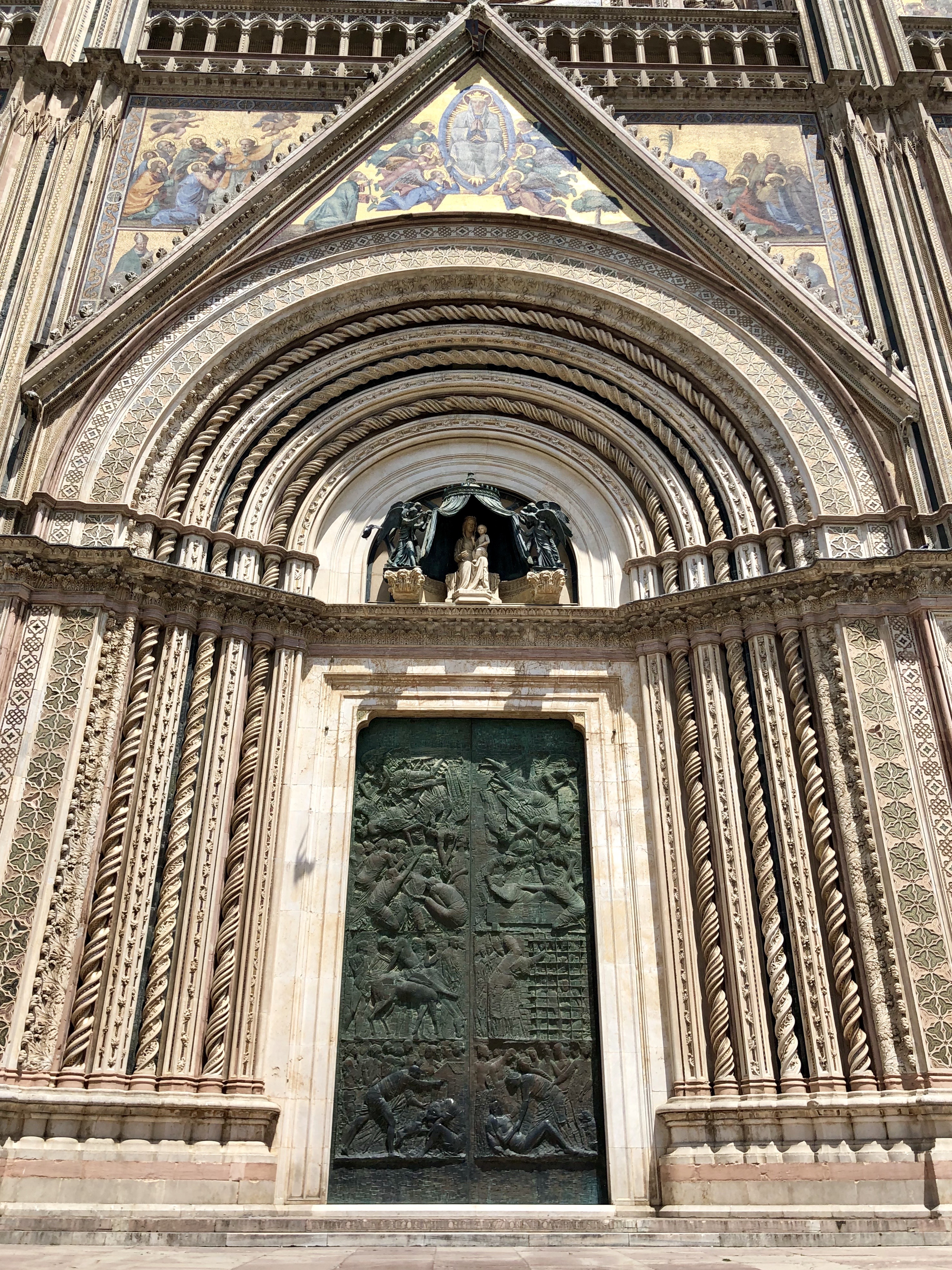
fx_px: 1027
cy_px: 635
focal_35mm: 28
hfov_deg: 49.7
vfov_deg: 63.5
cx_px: 476
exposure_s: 1/2558
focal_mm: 4
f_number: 1.8
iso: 20
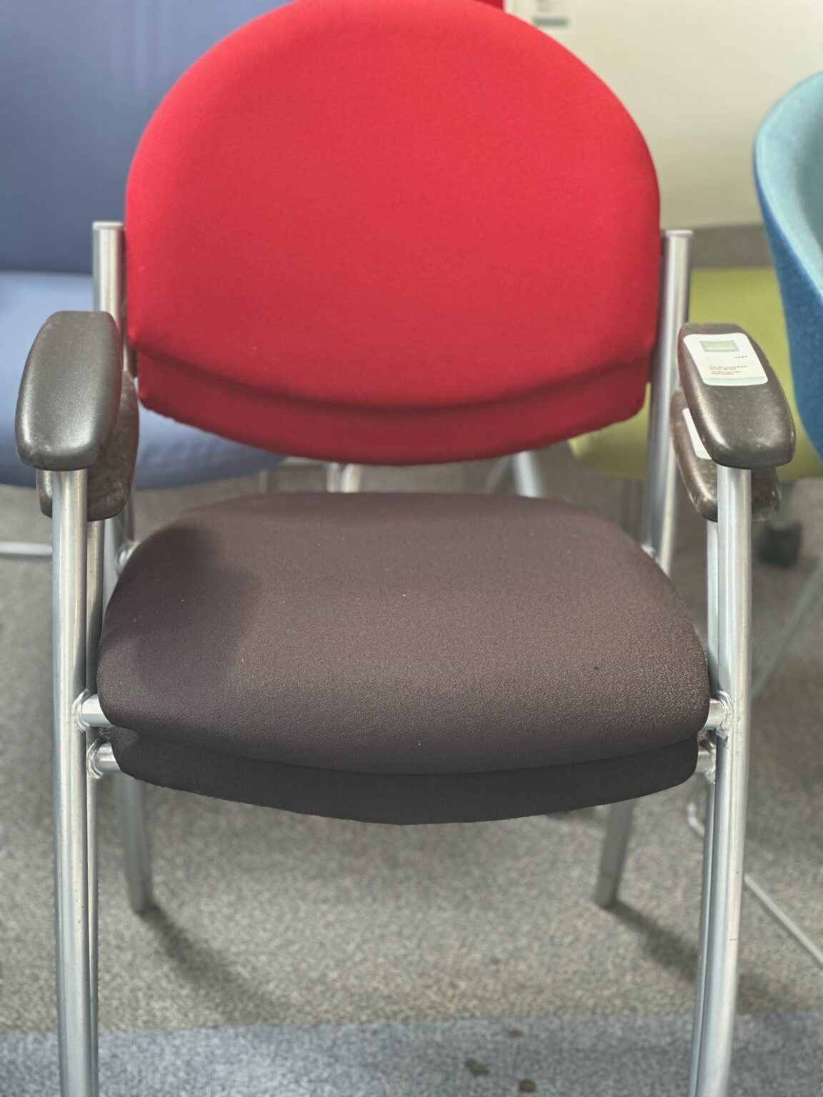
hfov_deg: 19.1
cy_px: 548
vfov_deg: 25.3
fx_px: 2441
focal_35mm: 77
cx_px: 412
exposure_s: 1/121
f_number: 2.8
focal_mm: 9
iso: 125
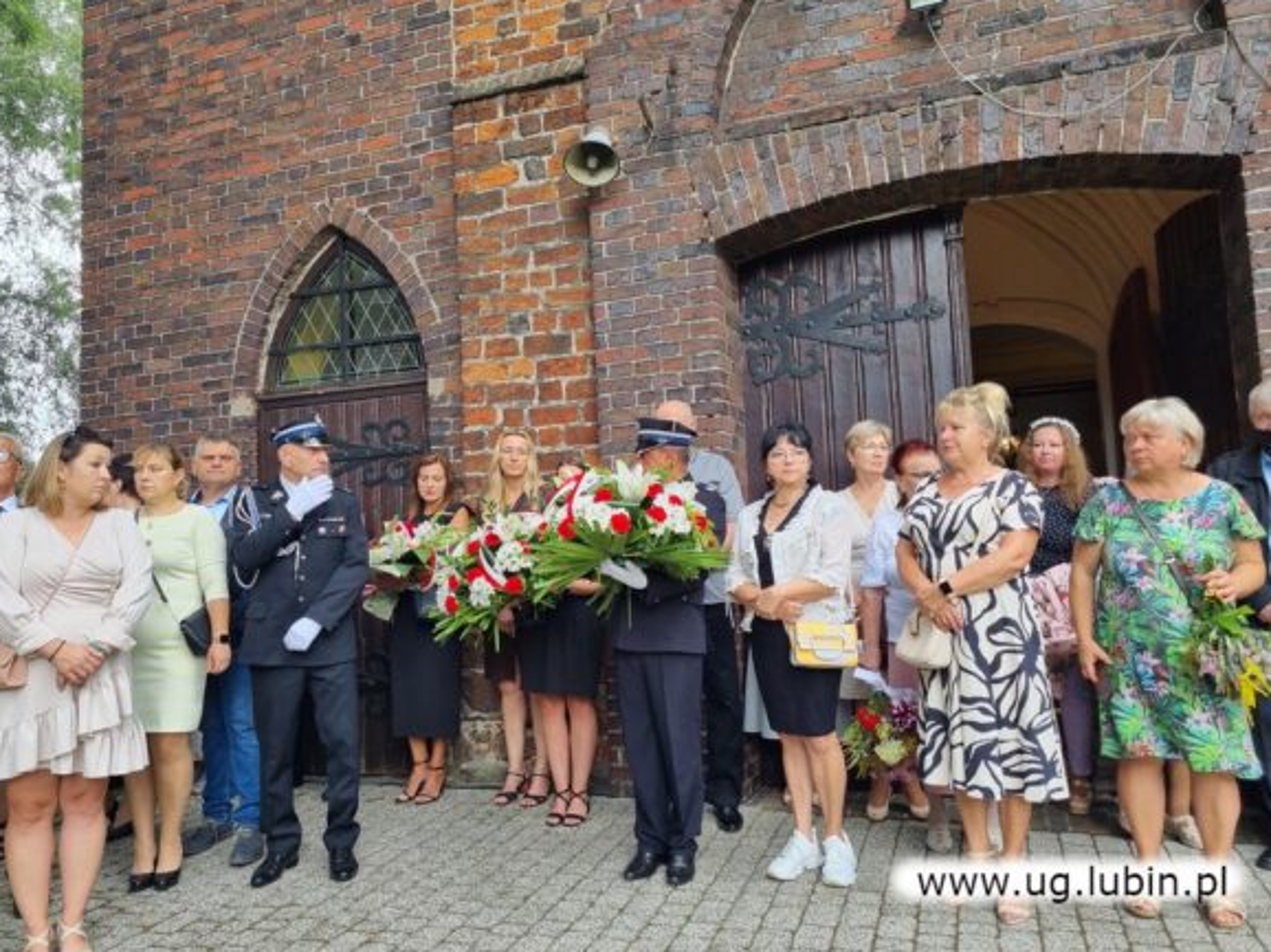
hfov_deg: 65.3
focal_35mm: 27
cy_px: 464
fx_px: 991
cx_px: 638
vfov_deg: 51.3
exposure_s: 1/154
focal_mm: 5.4
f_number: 1.8
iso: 50
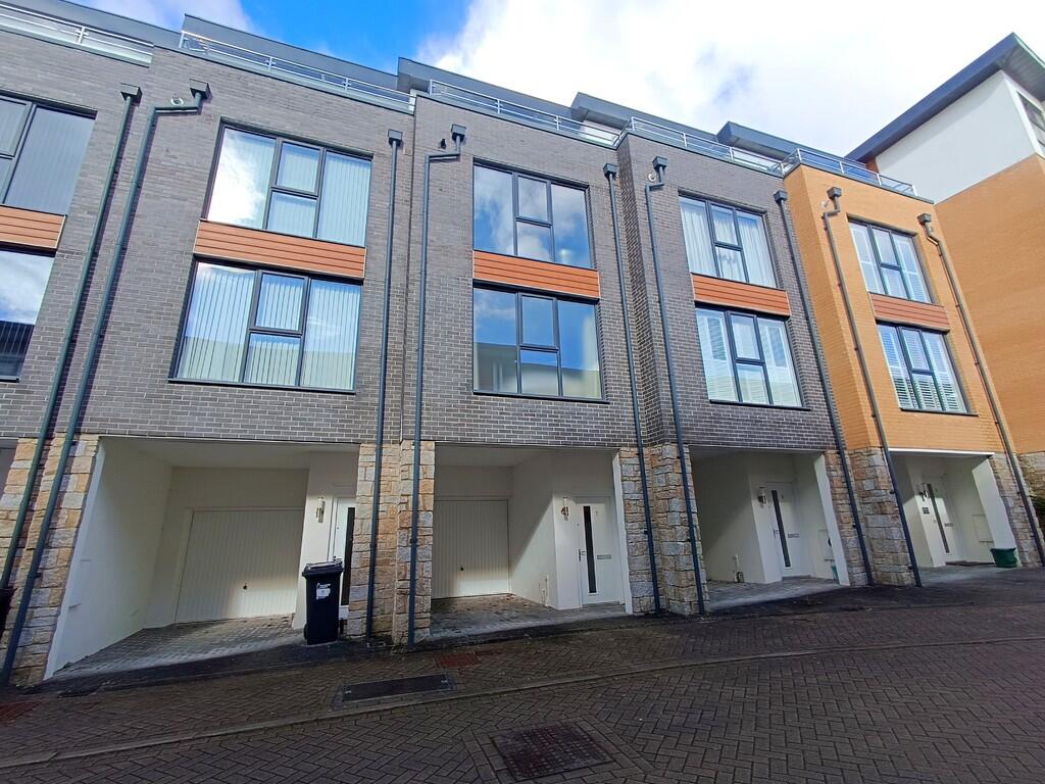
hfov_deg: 94.5
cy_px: 392
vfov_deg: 78.1
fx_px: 483
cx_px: 522
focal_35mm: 16
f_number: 2.2
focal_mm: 1.66
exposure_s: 1/440
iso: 50
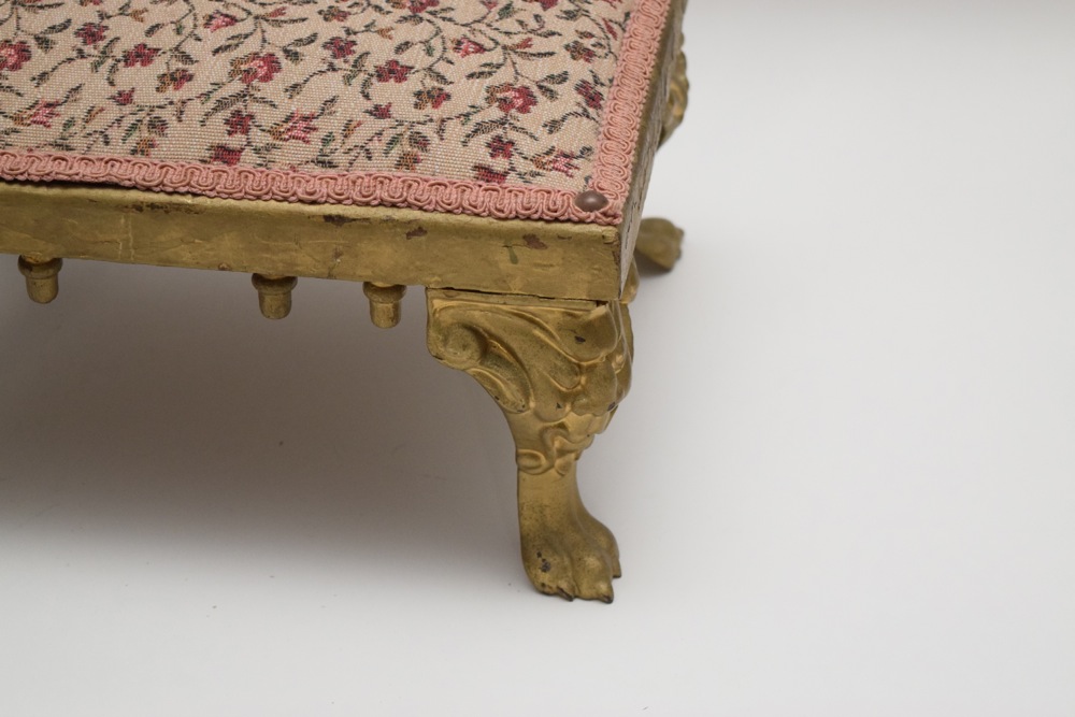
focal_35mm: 82
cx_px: 538
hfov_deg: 24.6
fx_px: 2464
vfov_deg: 16.6
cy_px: 358
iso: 1800
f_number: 5.6
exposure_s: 1/60
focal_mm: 55
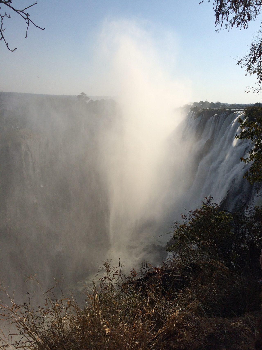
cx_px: 131
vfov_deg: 61.7
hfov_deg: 48.2
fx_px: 293
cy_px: 175
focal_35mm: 29
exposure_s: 1/6849
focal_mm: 4.15
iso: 40
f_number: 2.2
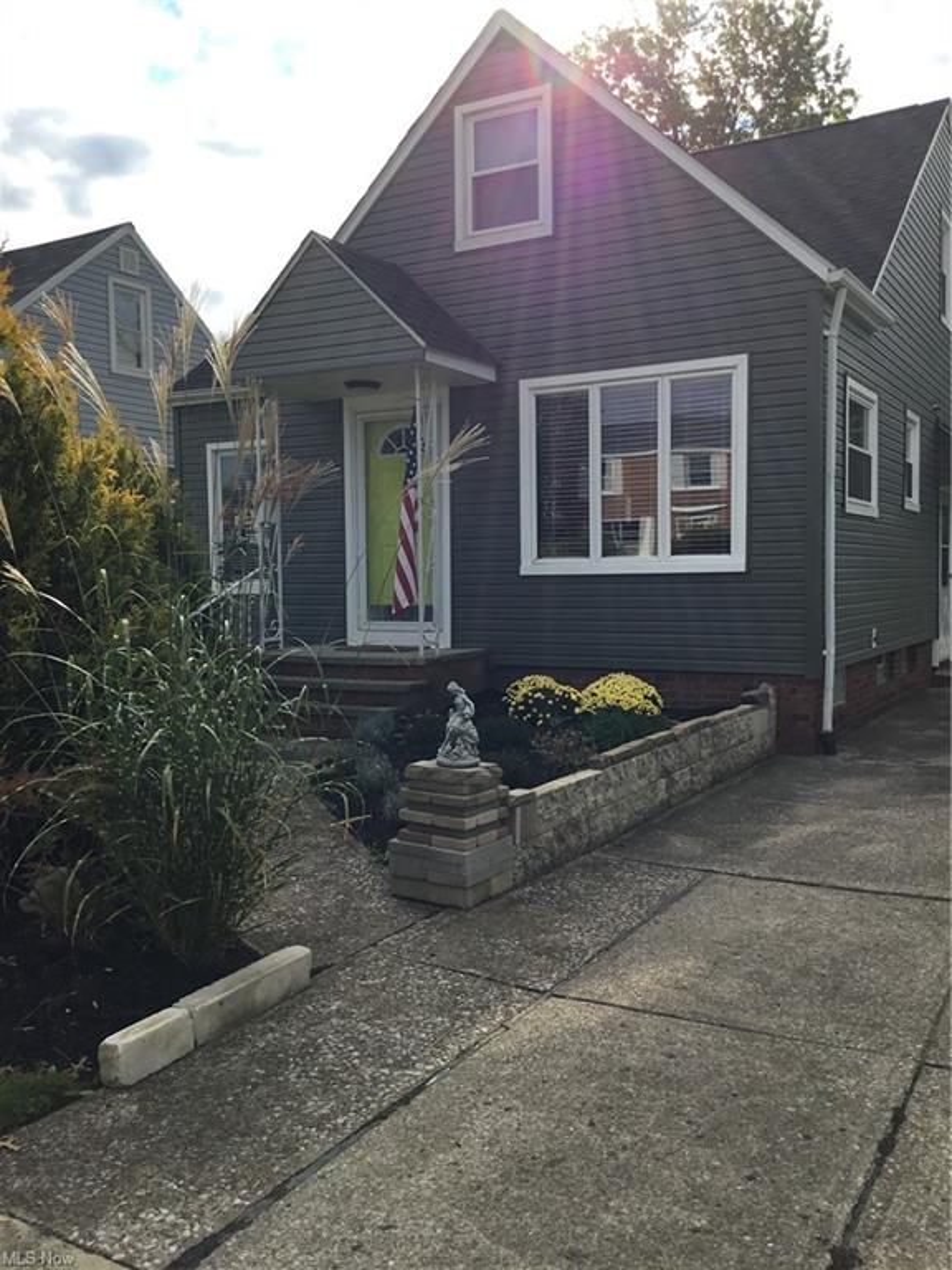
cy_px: 635
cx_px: 476
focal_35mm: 31
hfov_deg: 45.4
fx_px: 1137
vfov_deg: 58.4
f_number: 2.4
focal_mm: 3.3
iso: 25
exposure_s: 1/1274
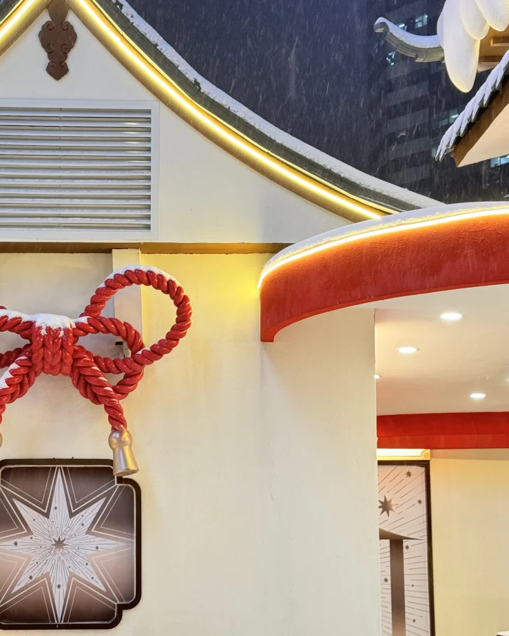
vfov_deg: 26.0
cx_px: 160
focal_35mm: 73
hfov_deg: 20.9
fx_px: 1375
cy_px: 390
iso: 100
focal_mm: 6.76
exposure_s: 1/49
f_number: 1.78
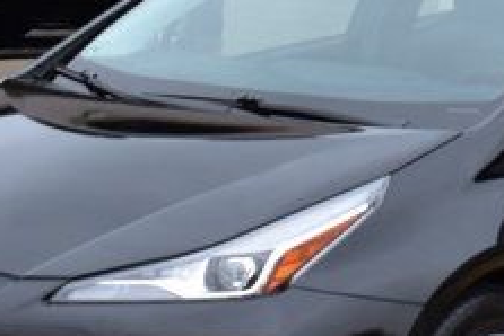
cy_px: -99
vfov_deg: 7.6
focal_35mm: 179
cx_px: 890
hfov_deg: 10.8
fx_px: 2508
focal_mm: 26
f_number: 9
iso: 400
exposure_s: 1/100
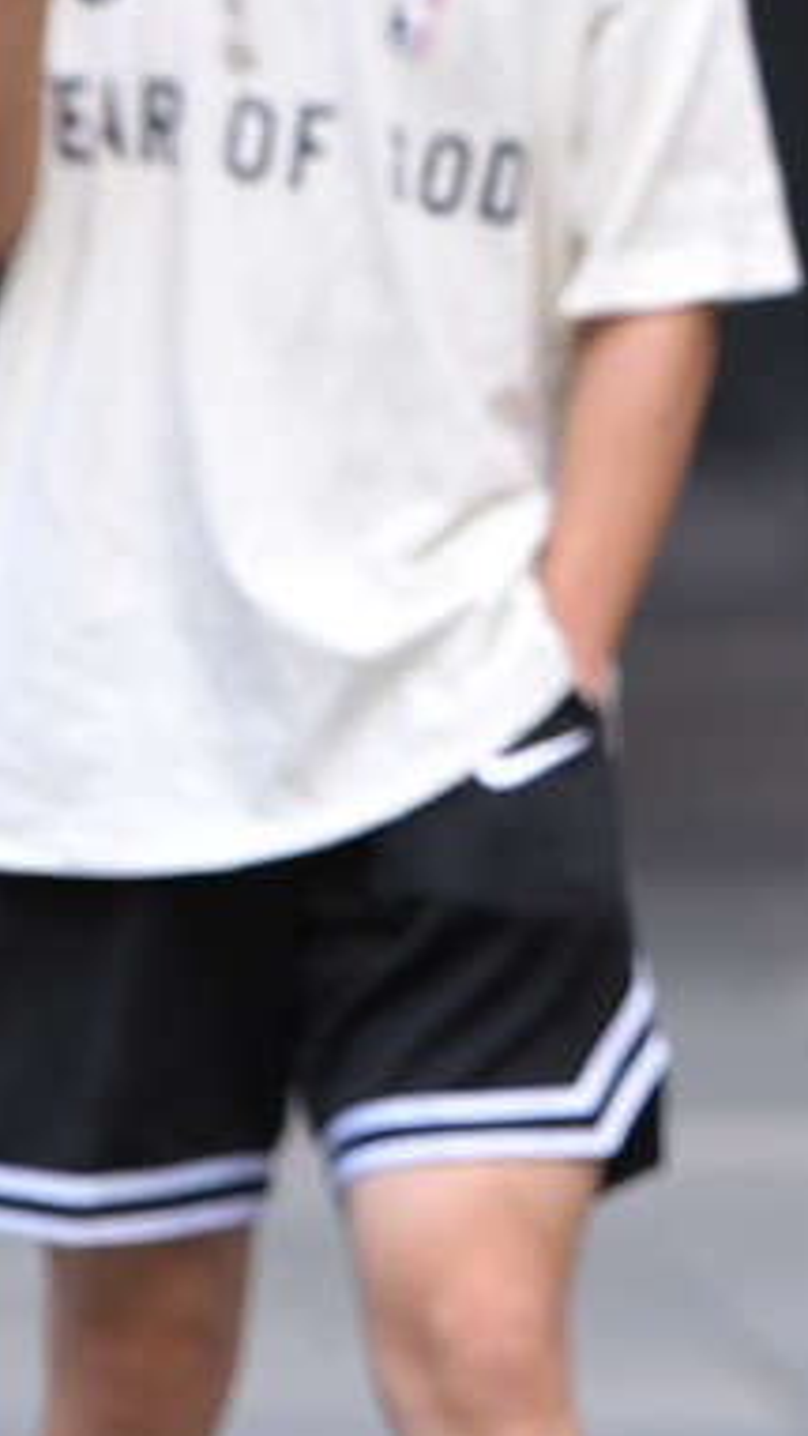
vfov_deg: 2.2
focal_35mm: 988
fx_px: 37615
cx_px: 1766
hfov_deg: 1.2
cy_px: 511
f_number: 3.5
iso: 500
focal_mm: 200
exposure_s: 1/640
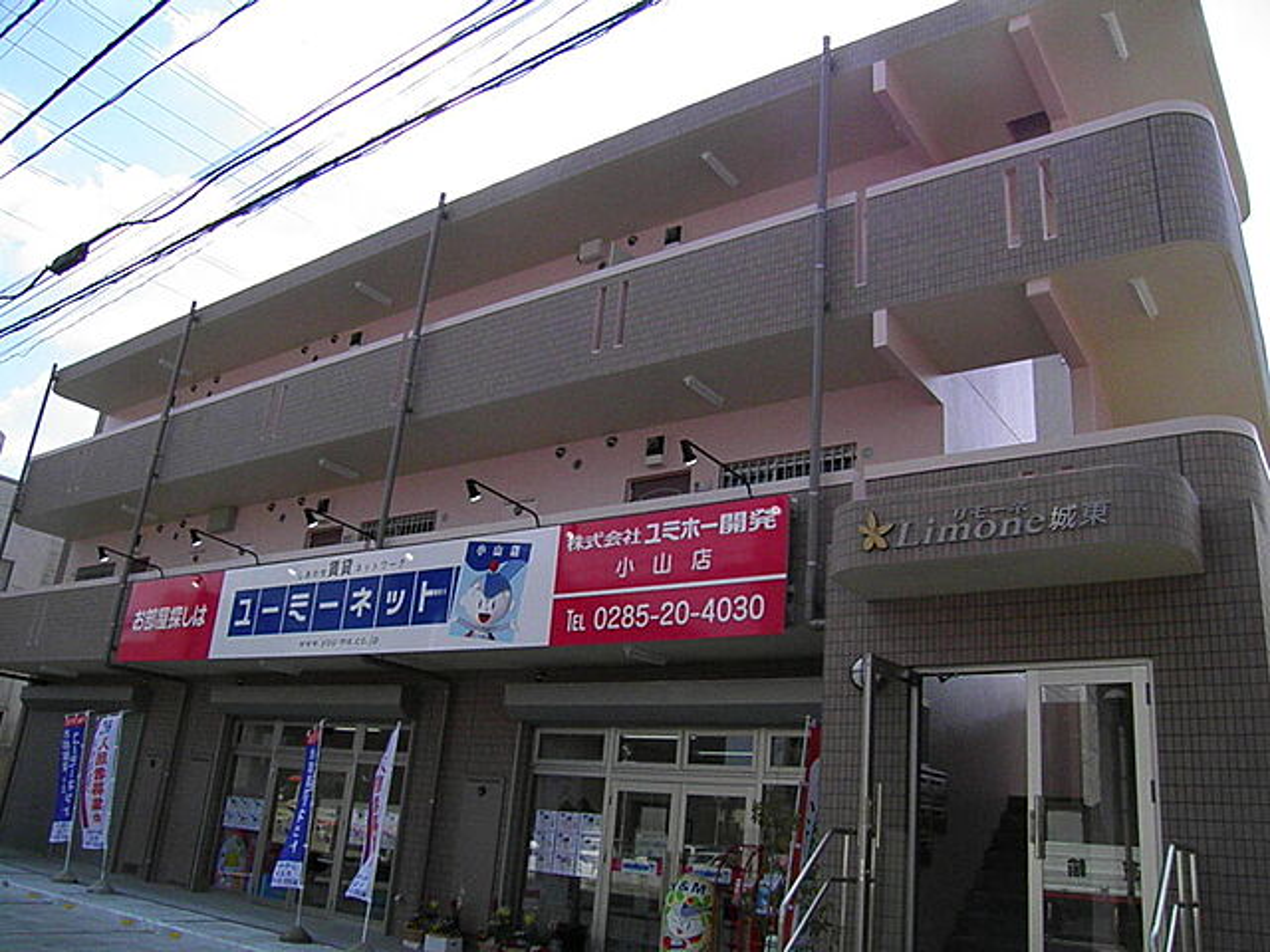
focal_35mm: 28
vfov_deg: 49.7
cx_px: 635
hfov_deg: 63.4
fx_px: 1027
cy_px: 476
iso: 500
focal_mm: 4.9
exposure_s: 1/2000
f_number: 5.7
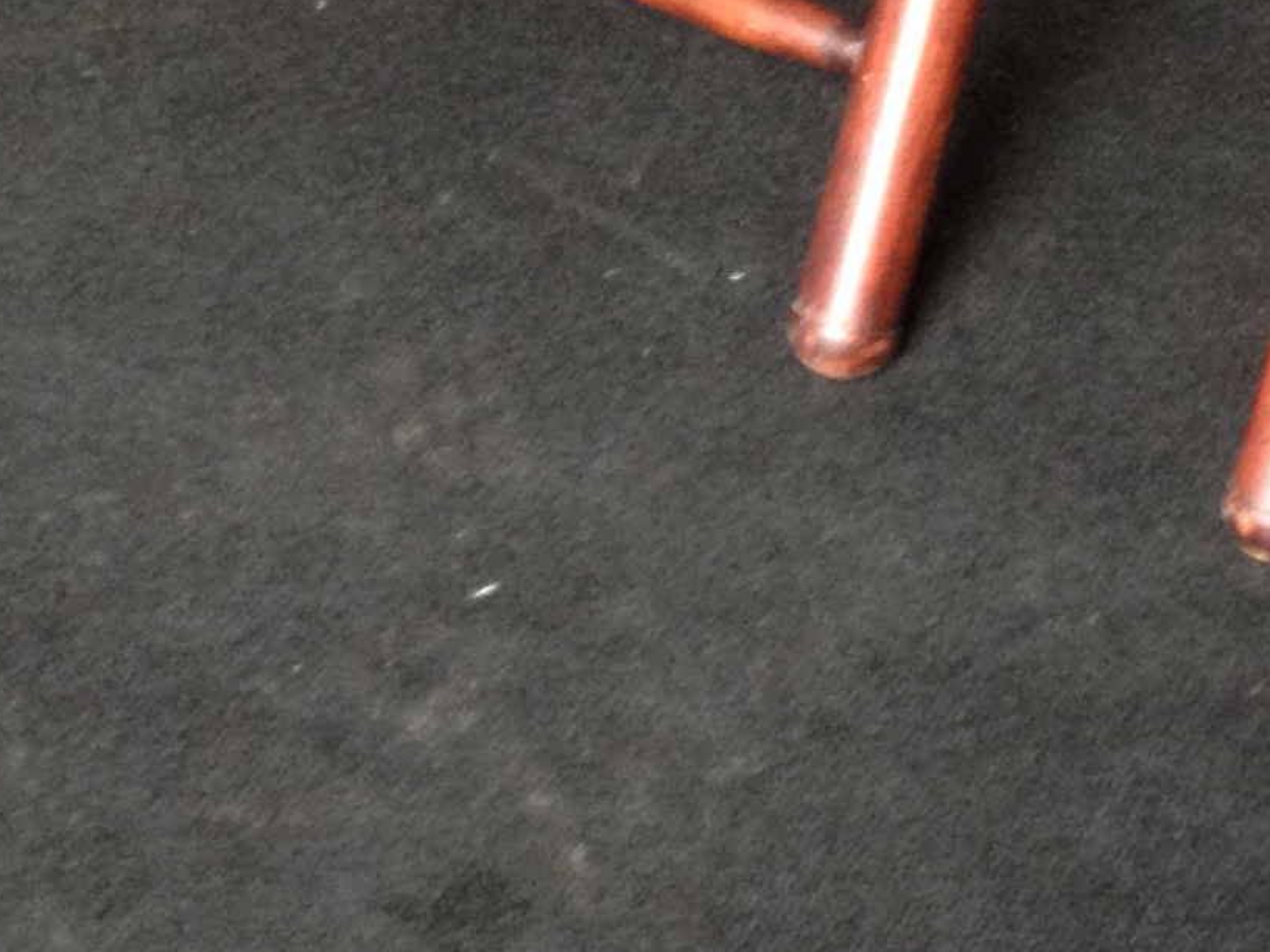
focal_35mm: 140
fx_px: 5136
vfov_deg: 9.9
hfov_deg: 13.8
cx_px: 1423
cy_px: -840
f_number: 2.4
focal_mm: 4.28
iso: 160
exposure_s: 1/20
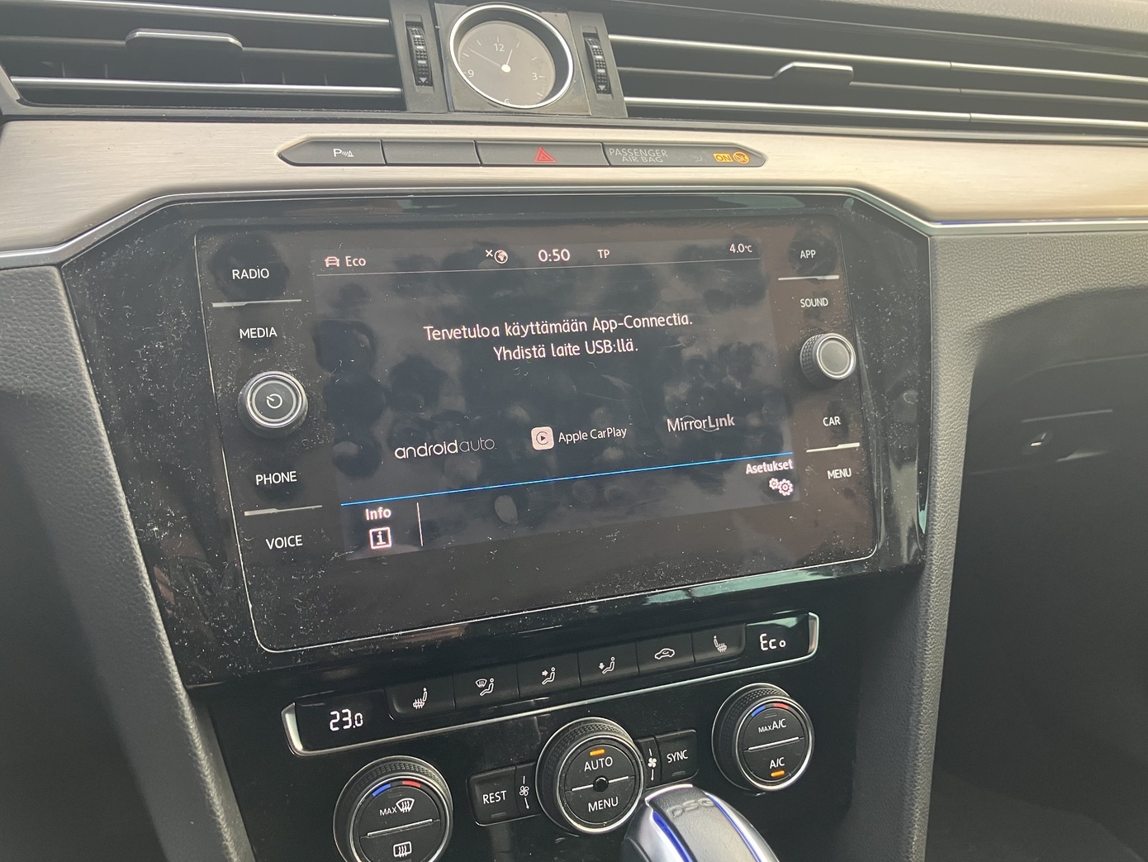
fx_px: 962
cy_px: 422
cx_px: 572
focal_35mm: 29
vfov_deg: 48.2
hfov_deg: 61.7
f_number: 1.8
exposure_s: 1/60
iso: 100
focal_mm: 3.99
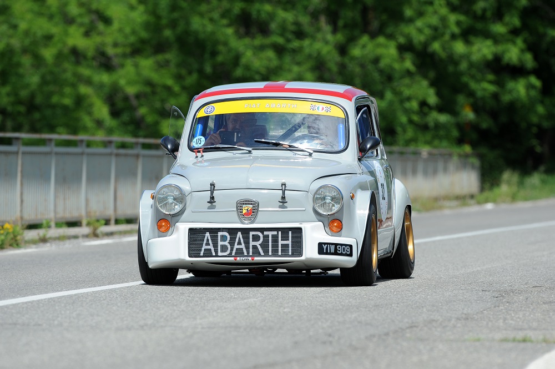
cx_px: 278
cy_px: 184
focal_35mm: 300
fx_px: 4621
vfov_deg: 4.6
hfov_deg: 6.9
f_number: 7.1
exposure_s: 1/1250
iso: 200
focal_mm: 300
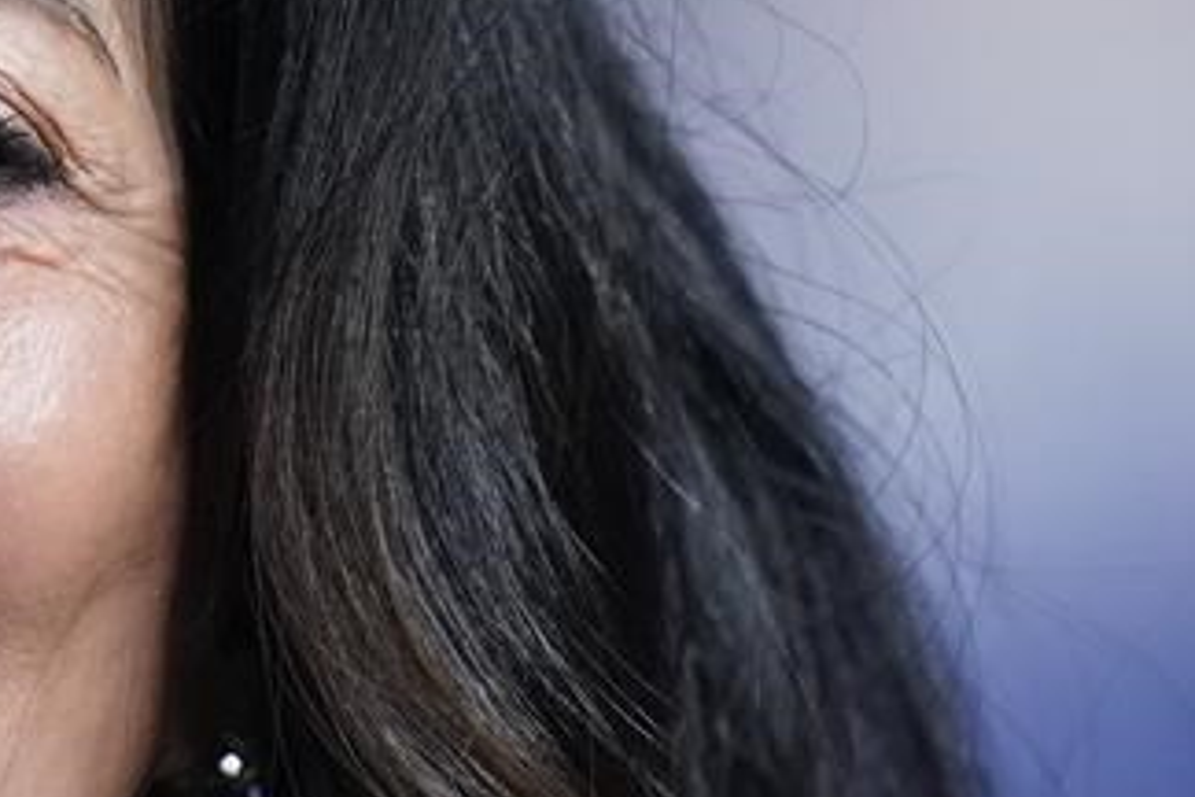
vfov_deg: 0.9
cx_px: -1025
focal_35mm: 1580
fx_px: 52443
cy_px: 68
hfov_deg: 1.3
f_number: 3.2
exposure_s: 1/1250
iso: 4000
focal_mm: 400
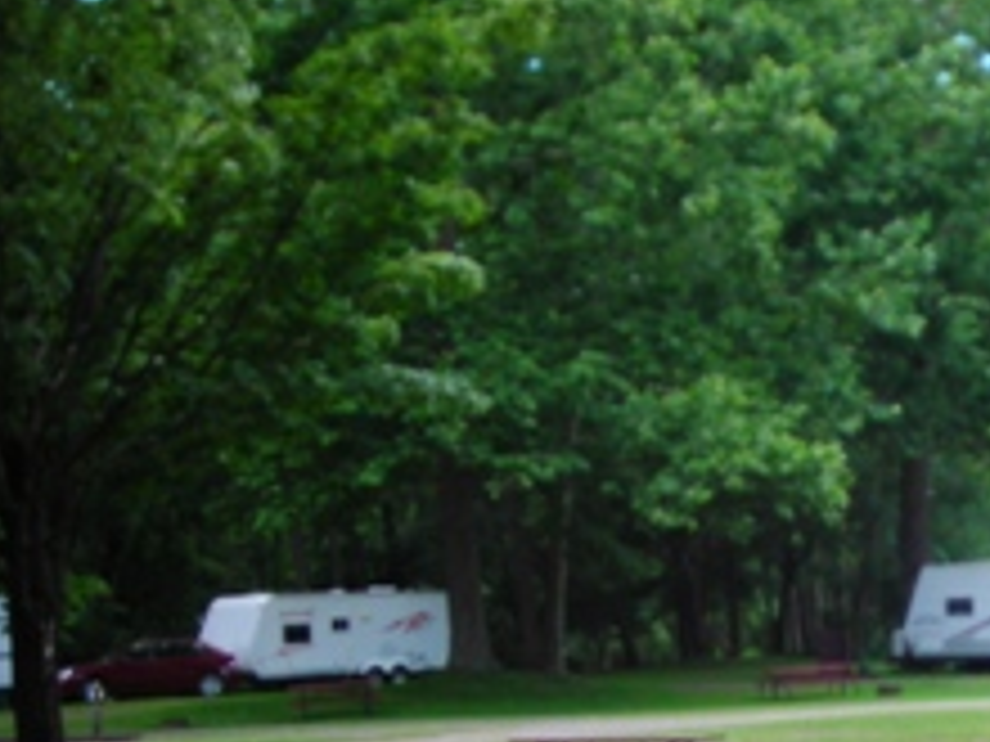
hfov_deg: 21.3
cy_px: 724
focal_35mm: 89
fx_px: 2545
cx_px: 983
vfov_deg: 16.3
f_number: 3.2
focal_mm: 6.3
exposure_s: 1/99.6
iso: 50
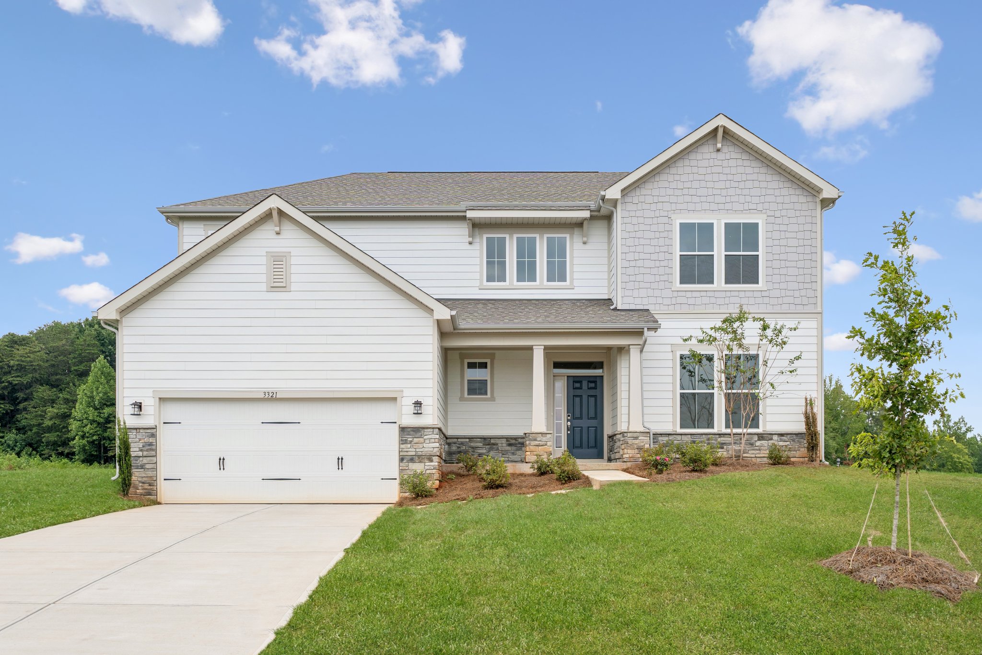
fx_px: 845
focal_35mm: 31
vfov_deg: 42.3
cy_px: 328
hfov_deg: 60.3
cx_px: 491
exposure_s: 1/500
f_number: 5
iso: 100
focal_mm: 31
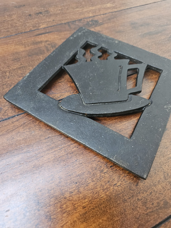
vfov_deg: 73.9
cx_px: 86
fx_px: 151
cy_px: 114
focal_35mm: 23
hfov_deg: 58.9
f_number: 1.7
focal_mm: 6.3
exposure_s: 1/30
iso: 640
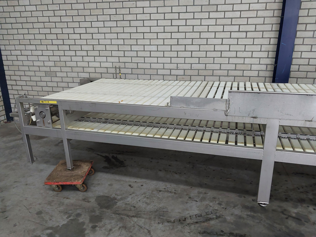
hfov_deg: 65.3
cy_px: 118
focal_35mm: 27
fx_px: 246
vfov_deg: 51.4
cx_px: 158
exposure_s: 1/50
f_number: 1.8
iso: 250
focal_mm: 4
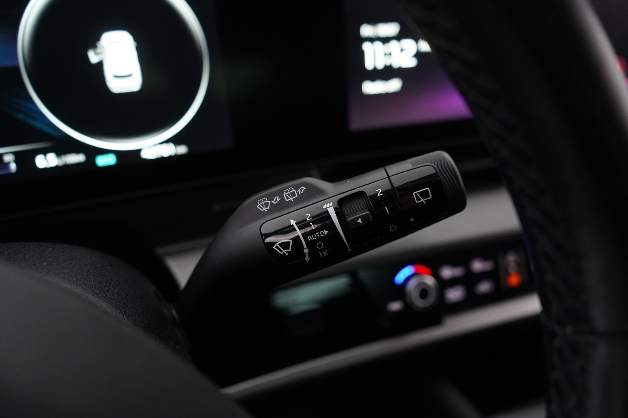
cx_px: 314
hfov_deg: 65.5
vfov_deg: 46.4
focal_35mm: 28
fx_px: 488
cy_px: 209
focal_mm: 28
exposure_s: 1/60
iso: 4000
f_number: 3.5
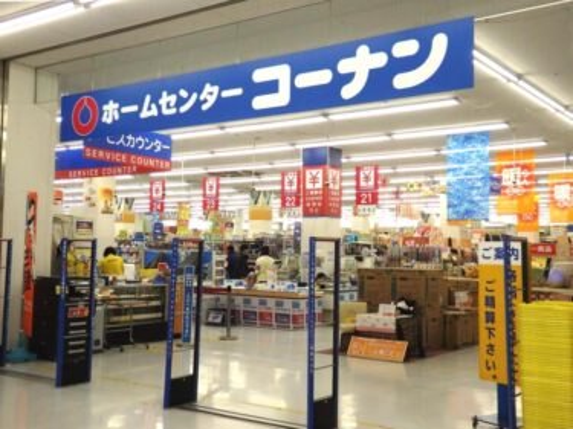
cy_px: 214
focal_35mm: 37
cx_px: 286
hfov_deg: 50.2
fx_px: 612
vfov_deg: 38.6
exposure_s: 1/80
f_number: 3.6
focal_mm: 6.6
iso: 125
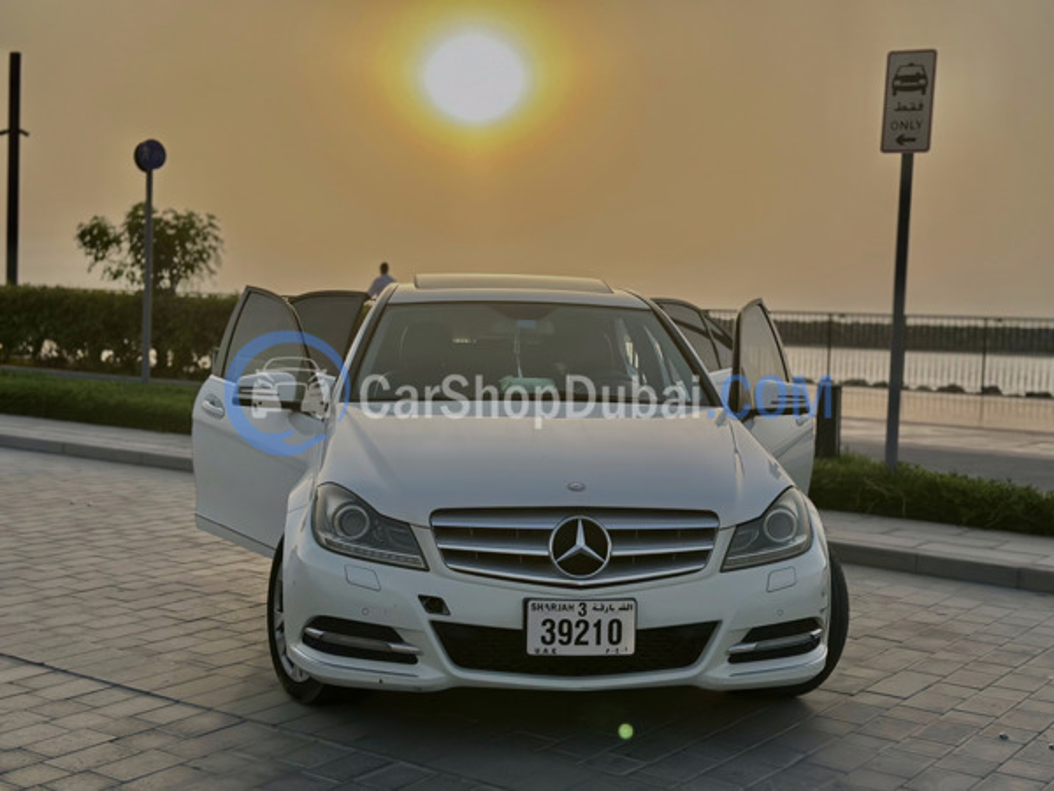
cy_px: 396
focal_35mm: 48
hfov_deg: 39.7
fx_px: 1462
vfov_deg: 30.3
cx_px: 527
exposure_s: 1/9804
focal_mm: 6.86
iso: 100
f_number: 1.78
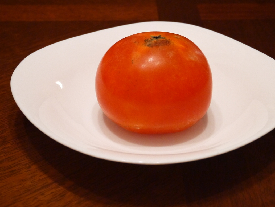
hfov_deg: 27.0
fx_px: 572
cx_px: 153
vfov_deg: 20.4
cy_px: 101
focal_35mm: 72
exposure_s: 1/25
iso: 1600
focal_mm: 31
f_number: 5.5
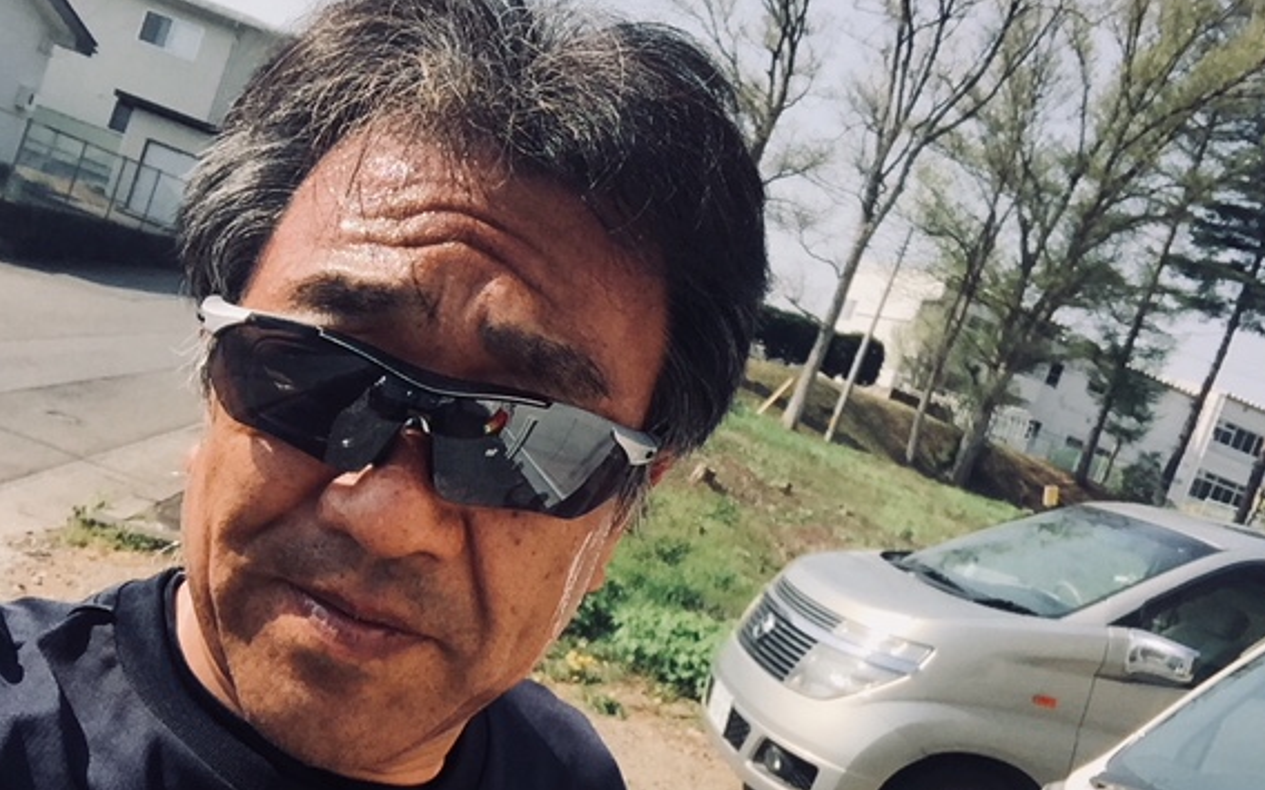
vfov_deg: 34.4
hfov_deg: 52.7
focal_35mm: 37
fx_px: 1276
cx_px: 657
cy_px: 450
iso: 32
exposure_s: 1/891
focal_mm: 2.65
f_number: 2.2
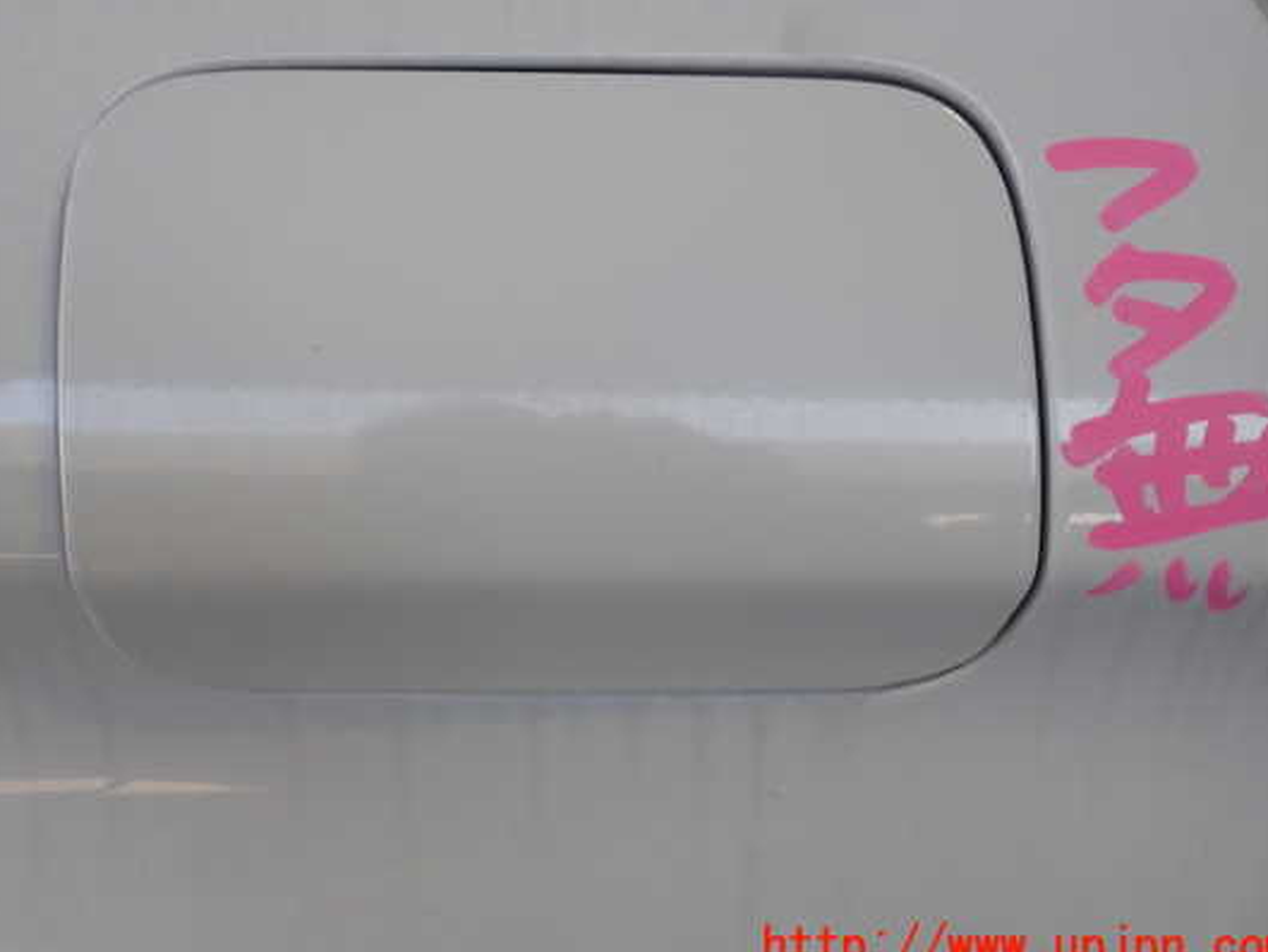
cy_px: 439
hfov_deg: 53.9
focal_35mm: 34
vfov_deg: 41.8
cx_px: 585
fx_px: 1246
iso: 100
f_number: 2.3
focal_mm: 5.4
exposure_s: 1/125
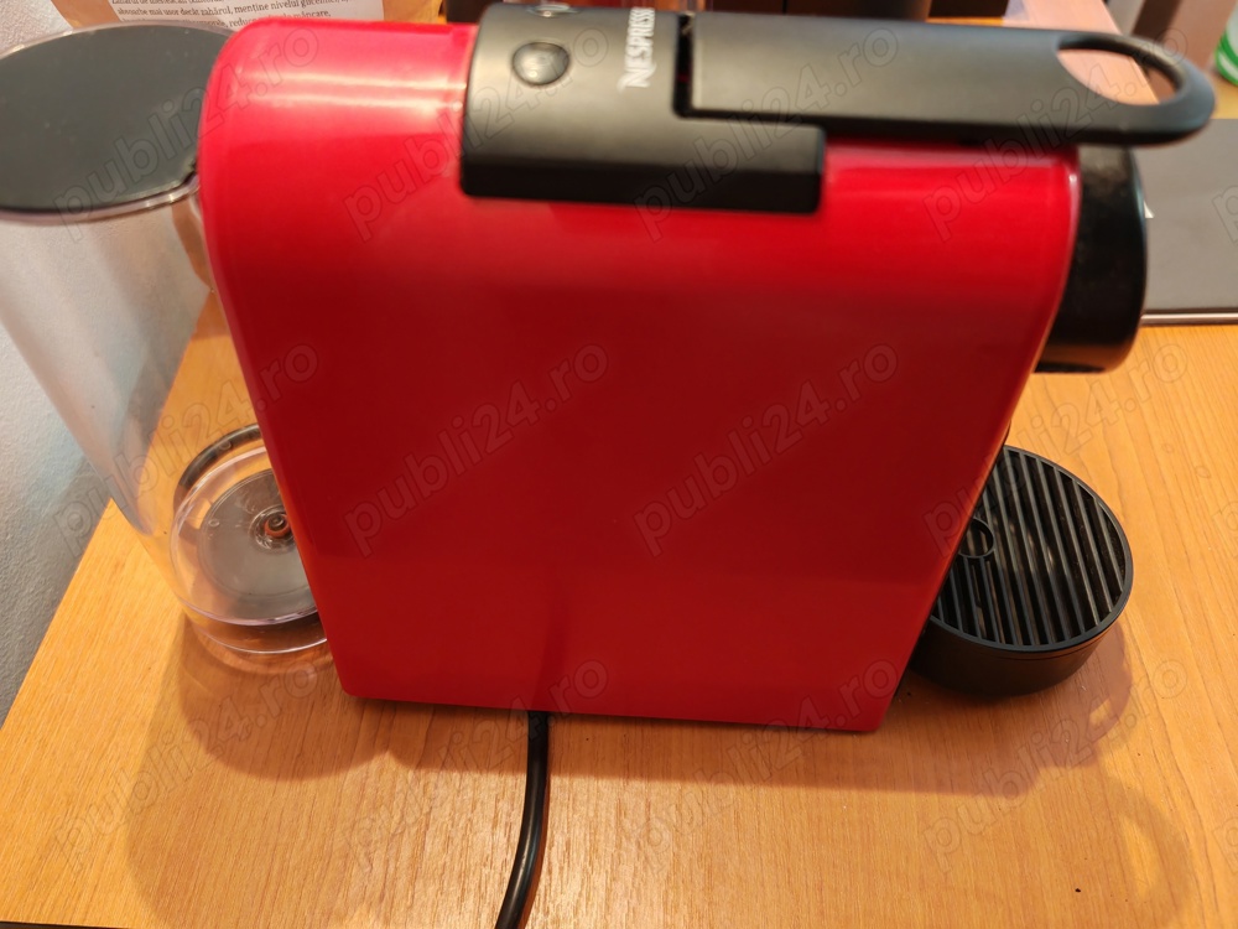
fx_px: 966
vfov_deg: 51.4
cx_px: 619
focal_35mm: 27
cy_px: 464
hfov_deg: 65.3
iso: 800
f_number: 1.6
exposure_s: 1/50
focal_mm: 7.62
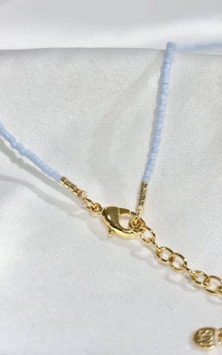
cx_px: 87
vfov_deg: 36.3
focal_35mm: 56
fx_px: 542
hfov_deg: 23.1
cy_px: 177
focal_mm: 5.96
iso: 32
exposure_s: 1/244
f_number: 1.6
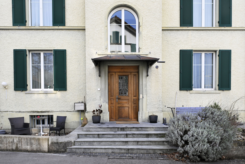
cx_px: 122
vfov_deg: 53.1
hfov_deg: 73.7
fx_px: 163
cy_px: 82
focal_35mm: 24
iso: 800
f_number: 8
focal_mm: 24
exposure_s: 1/400
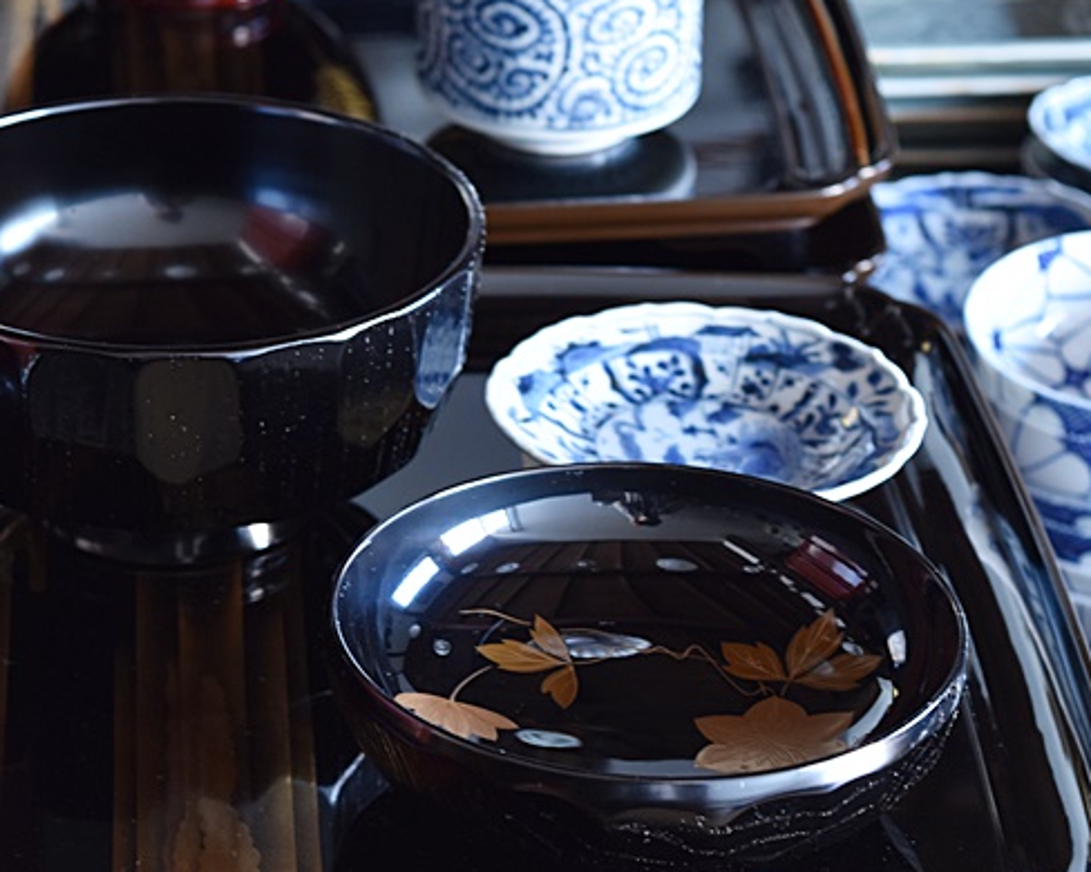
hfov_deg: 13.5
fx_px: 4611
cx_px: 297
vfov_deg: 10.8
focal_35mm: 143
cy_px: 425
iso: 400
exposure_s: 1/2.5
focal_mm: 55
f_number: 6.3
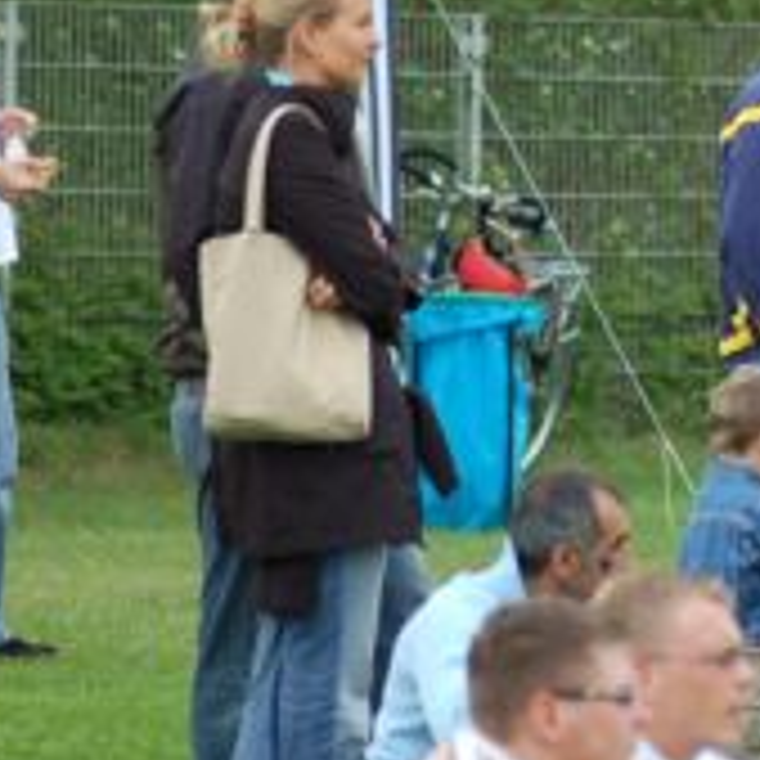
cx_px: 879
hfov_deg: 3.4
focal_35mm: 512
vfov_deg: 3.4
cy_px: 193
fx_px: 12718
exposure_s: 1/640
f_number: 4.5
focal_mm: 150
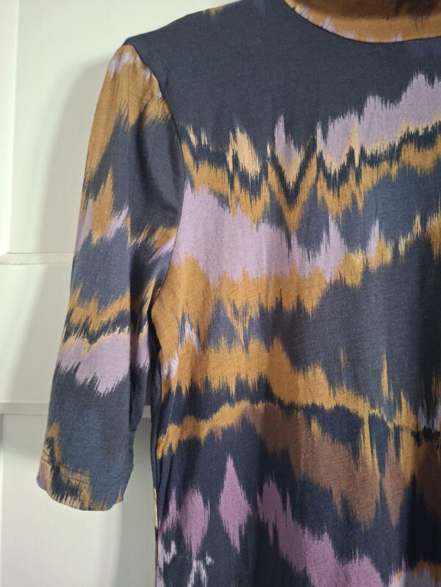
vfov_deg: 73.9
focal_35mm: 23
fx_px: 391
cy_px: 294
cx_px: 220
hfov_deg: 58.9
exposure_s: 1/33
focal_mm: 5.54
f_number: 1.8
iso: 400
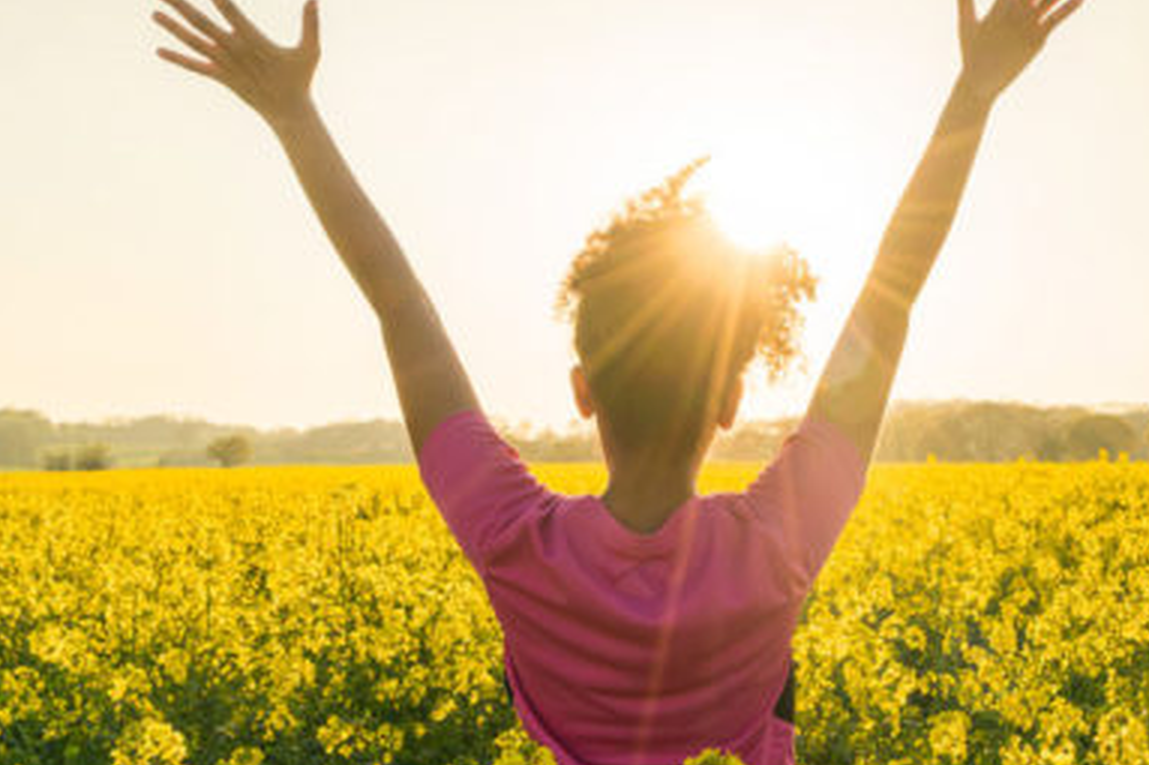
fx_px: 1850
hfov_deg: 33.7
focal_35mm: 58
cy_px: 423
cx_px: 891
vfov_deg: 23.3
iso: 200
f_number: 11
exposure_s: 1/60
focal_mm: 37
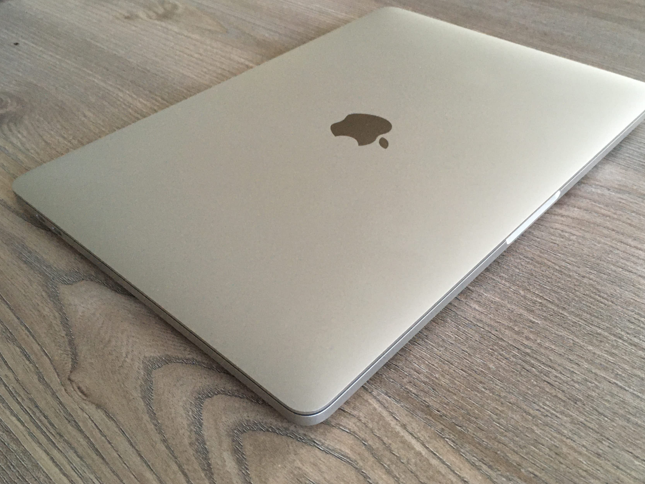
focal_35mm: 35
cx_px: 349
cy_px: 215
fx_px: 652
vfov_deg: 40.6
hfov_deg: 52.6
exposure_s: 1/33
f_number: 2.2
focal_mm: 4.15
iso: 250
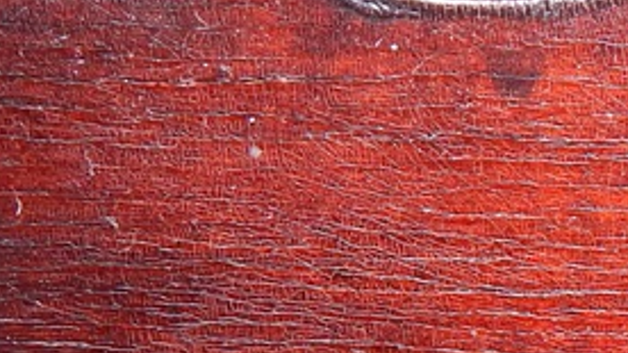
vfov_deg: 9.6
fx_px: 2014
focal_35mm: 121
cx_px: 832
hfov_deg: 16.7
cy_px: 608
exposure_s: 1/30
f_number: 6
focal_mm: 4
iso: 200
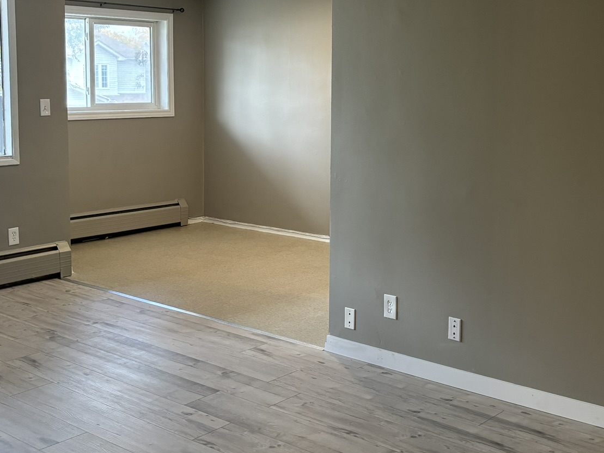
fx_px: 838
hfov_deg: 39.5
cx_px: 353
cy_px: 164
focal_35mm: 48
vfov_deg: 30.1
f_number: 1.6
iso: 160
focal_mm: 5.96
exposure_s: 1/60
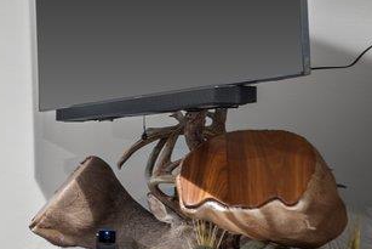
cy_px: 155
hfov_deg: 13.4
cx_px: -614
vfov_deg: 17.1
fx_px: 827
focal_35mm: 80
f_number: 5.6
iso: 100
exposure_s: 1/1.25
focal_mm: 12
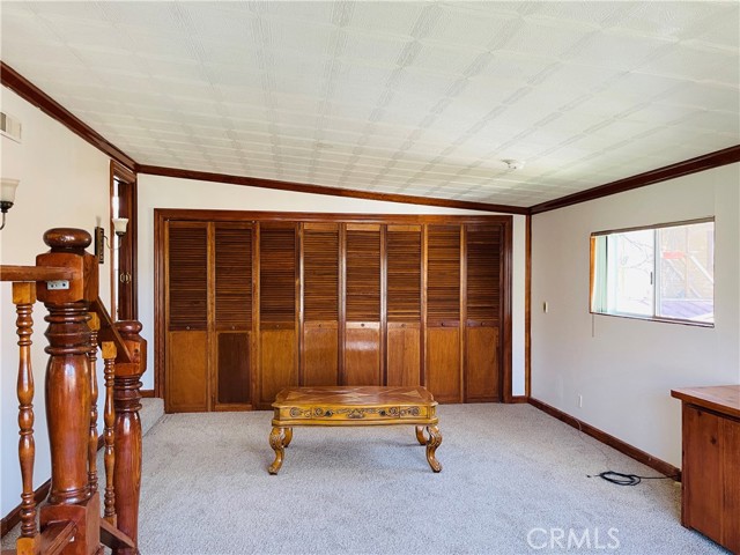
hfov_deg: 69.4
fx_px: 534
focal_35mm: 25
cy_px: 278
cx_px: 370
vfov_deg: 54.9
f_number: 1.6
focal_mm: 5.1
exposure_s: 1/60
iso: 160
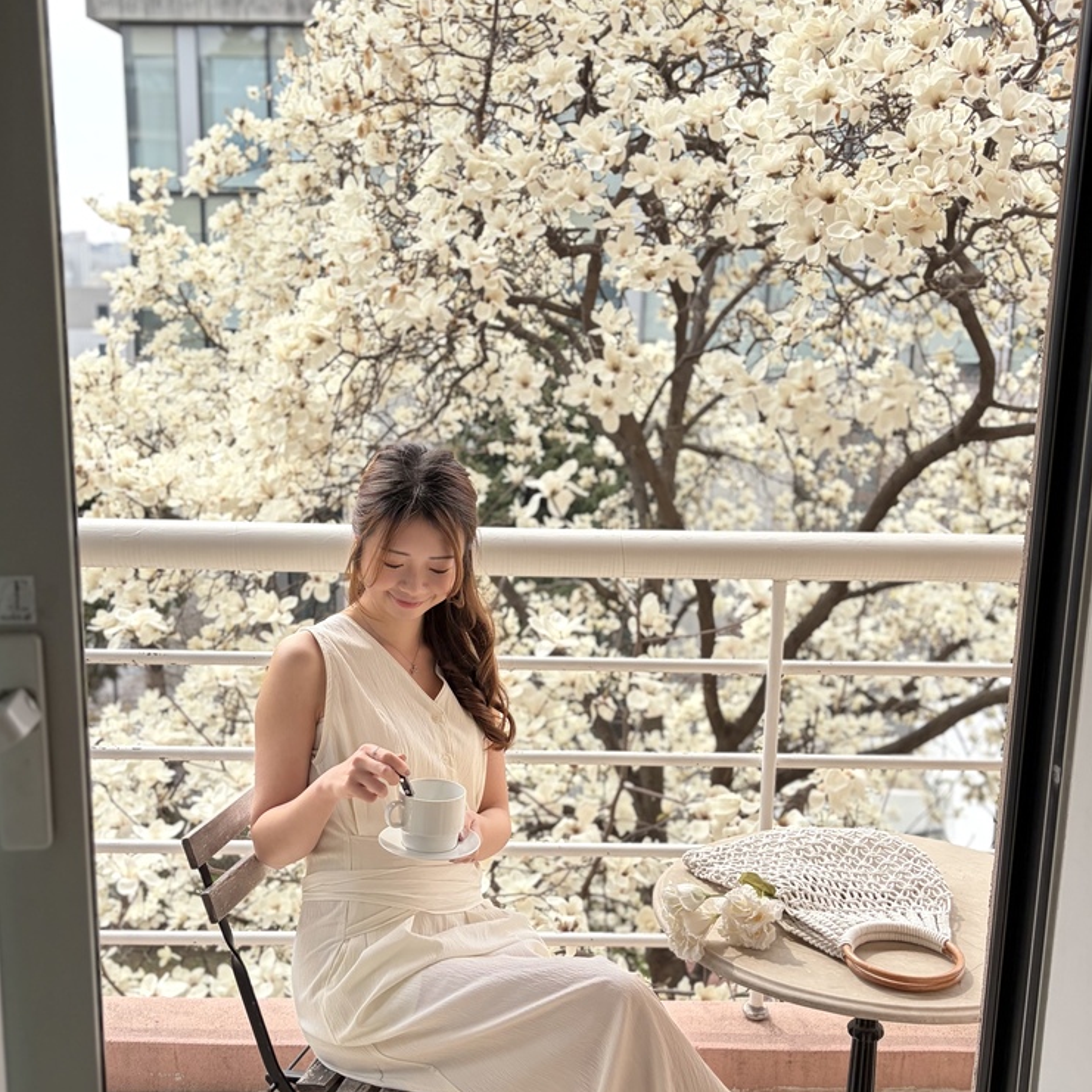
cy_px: 734
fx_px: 1106
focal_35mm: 31
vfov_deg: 51.5
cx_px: 551
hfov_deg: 52.5
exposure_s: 1/2012
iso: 64
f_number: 1.6
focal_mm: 5.96
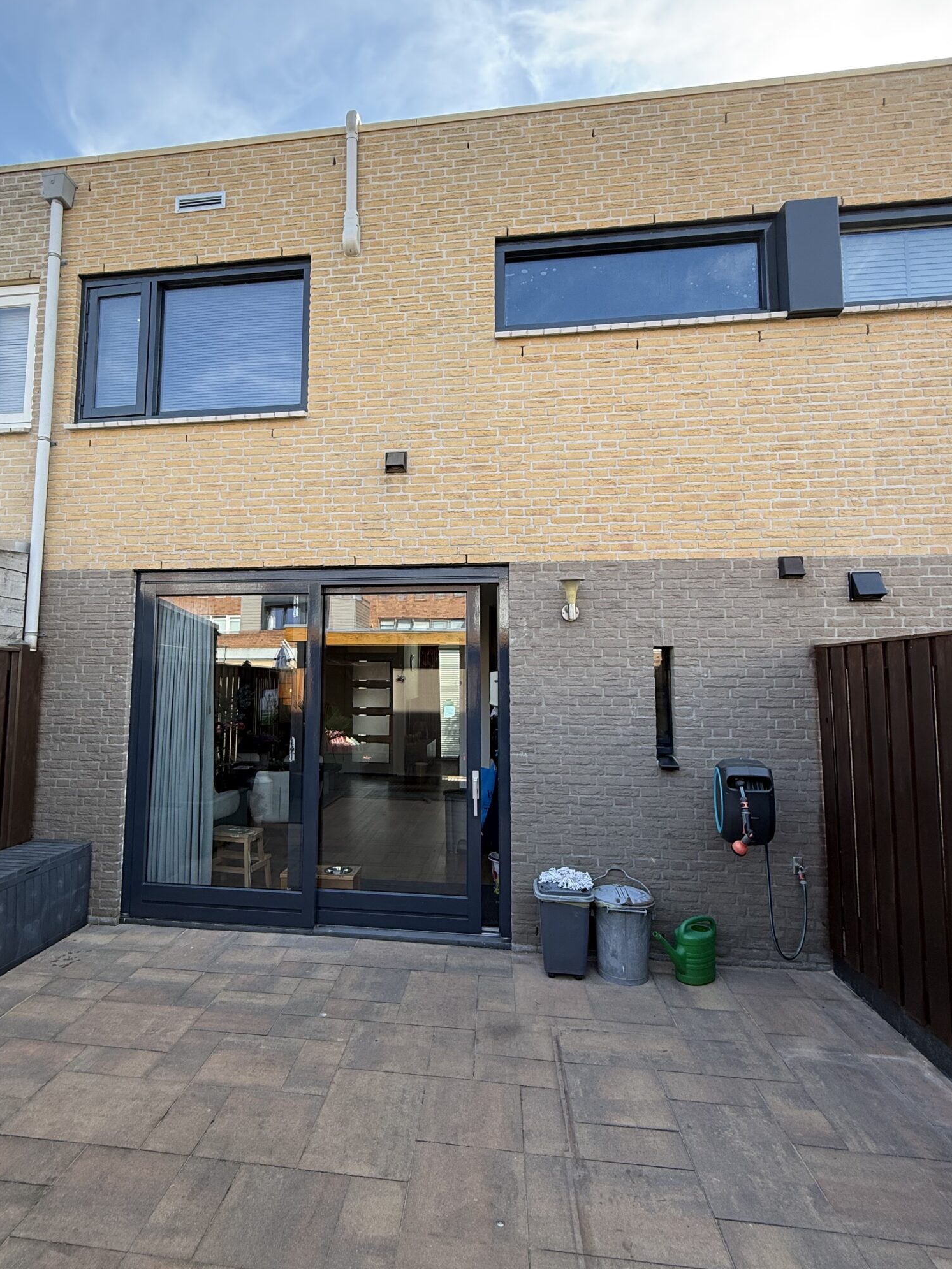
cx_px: 406
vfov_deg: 87.8
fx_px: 660
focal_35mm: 18
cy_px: 627
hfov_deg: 71.2
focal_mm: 2.22
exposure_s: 1/250
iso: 50
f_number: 2.2
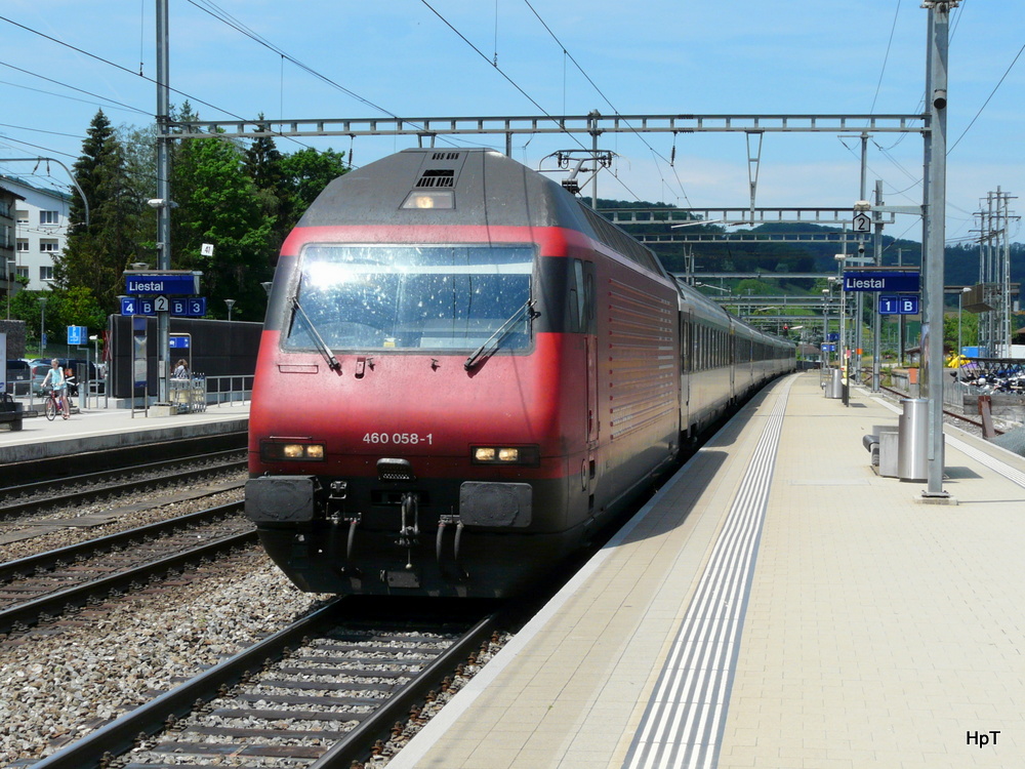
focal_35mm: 66
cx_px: 512
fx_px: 1954
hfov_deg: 29.4
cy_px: 384
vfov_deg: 22.3
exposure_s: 1/400
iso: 100
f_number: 6.3
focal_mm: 10.8
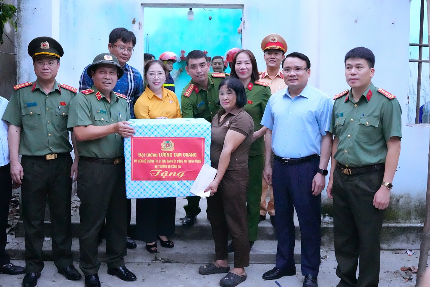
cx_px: 215
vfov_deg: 36.8
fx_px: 430
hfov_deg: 53.1
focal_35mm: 36
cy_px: 144
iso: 12800
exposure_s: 1/1250
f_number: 2.8
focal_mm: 24
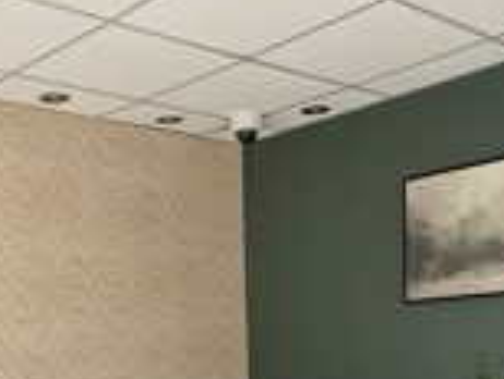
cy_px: 533
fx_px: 846
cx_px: 187
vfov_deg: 21.9
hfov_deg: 33.0
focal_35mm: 58
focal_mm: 2.22
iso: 64
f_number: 2.2
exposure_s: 1/99
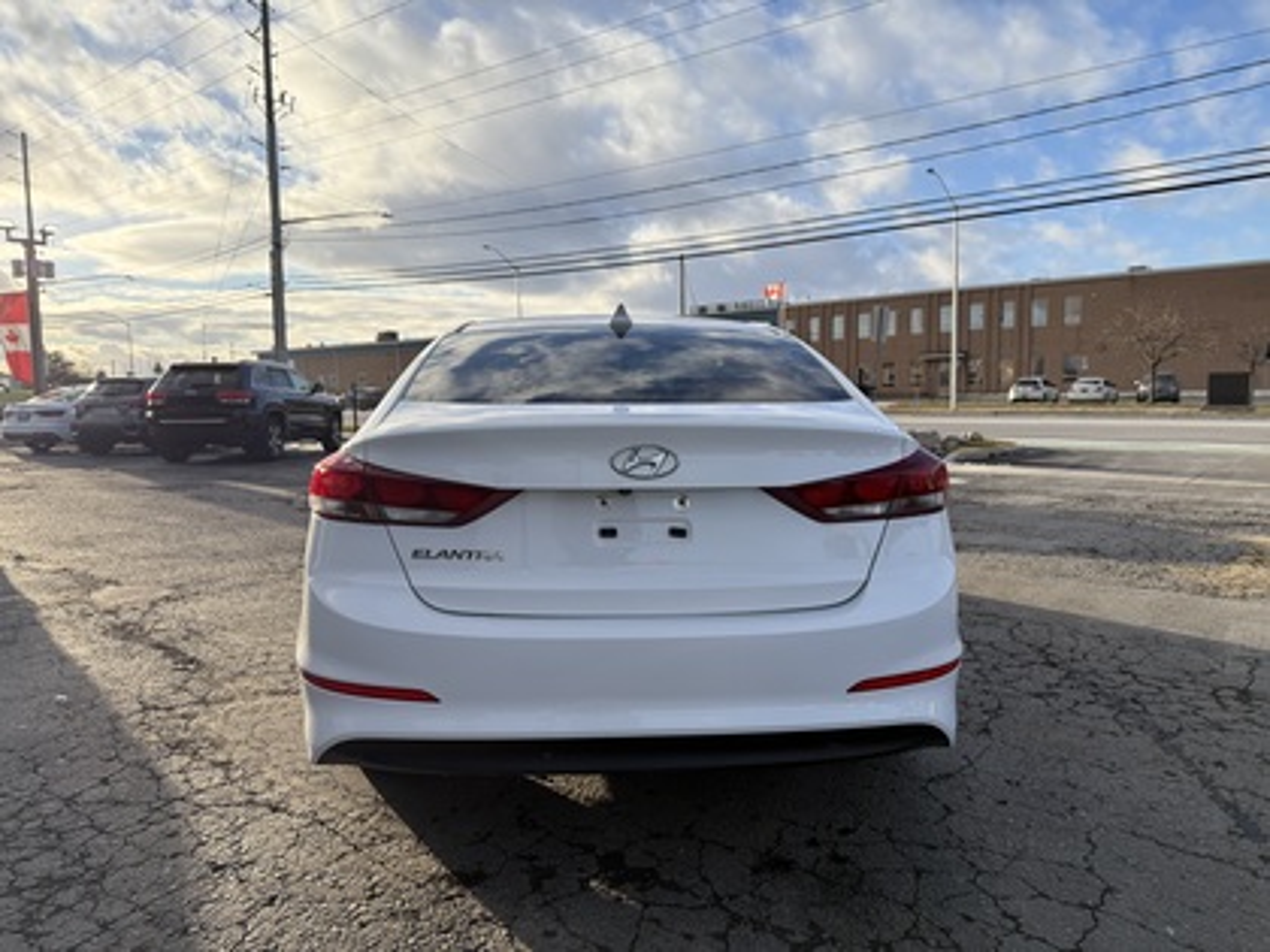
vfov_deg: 56.8
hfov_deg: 71.6
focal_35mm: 24
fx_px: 881
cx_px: 635
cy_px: 476
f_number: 1.78
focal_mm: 6.76
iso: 100
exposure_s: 1/2801
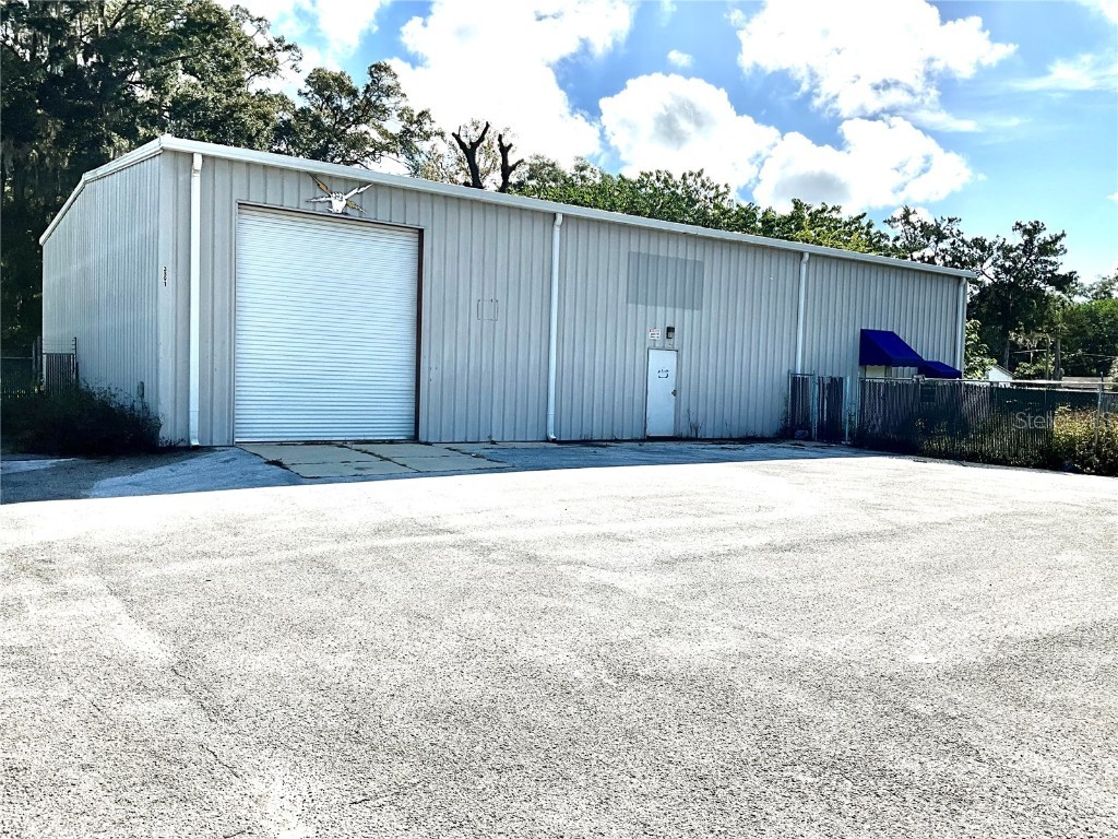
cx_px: 559
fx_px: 937
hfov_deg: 61.7
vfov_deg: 48.2
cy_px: 420
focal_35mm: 29
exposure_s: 1/3125
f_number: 1.8
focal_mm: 3
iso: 25
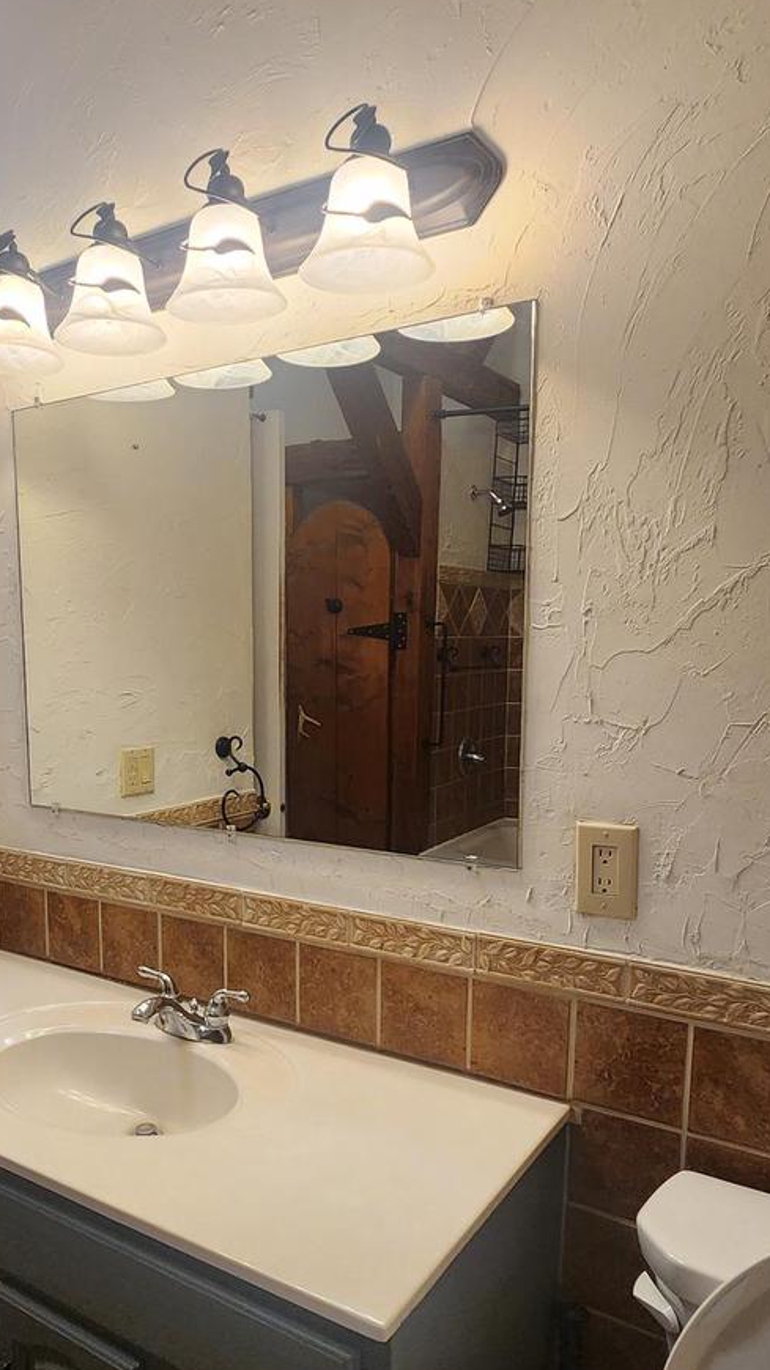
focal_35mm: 25
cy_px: 787
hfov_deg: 45.0
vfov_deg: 73.6
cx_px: 235
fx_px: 908
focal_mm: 2.2
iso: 200
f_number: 2.2
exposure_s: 1/60
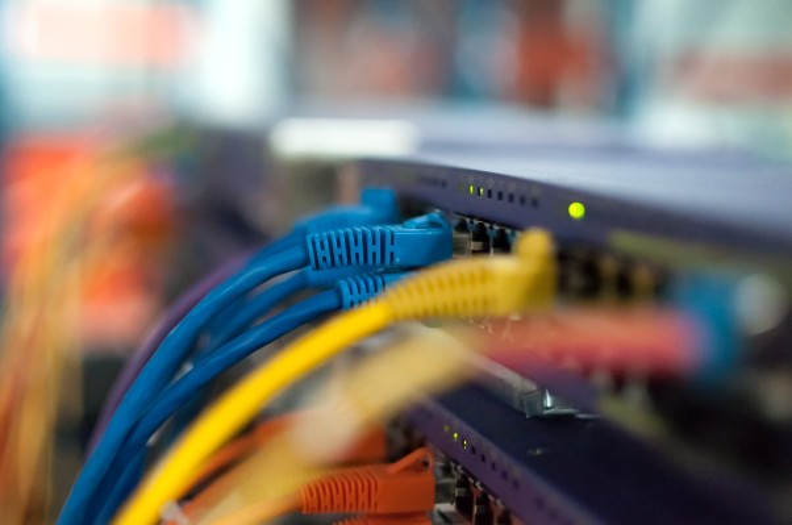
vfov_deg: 25.7
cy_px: 262
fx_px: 1153
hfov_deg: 37.9
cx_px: 396
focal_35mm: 52
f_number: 1.8
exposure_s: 1/1000
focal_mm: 35
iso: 5000
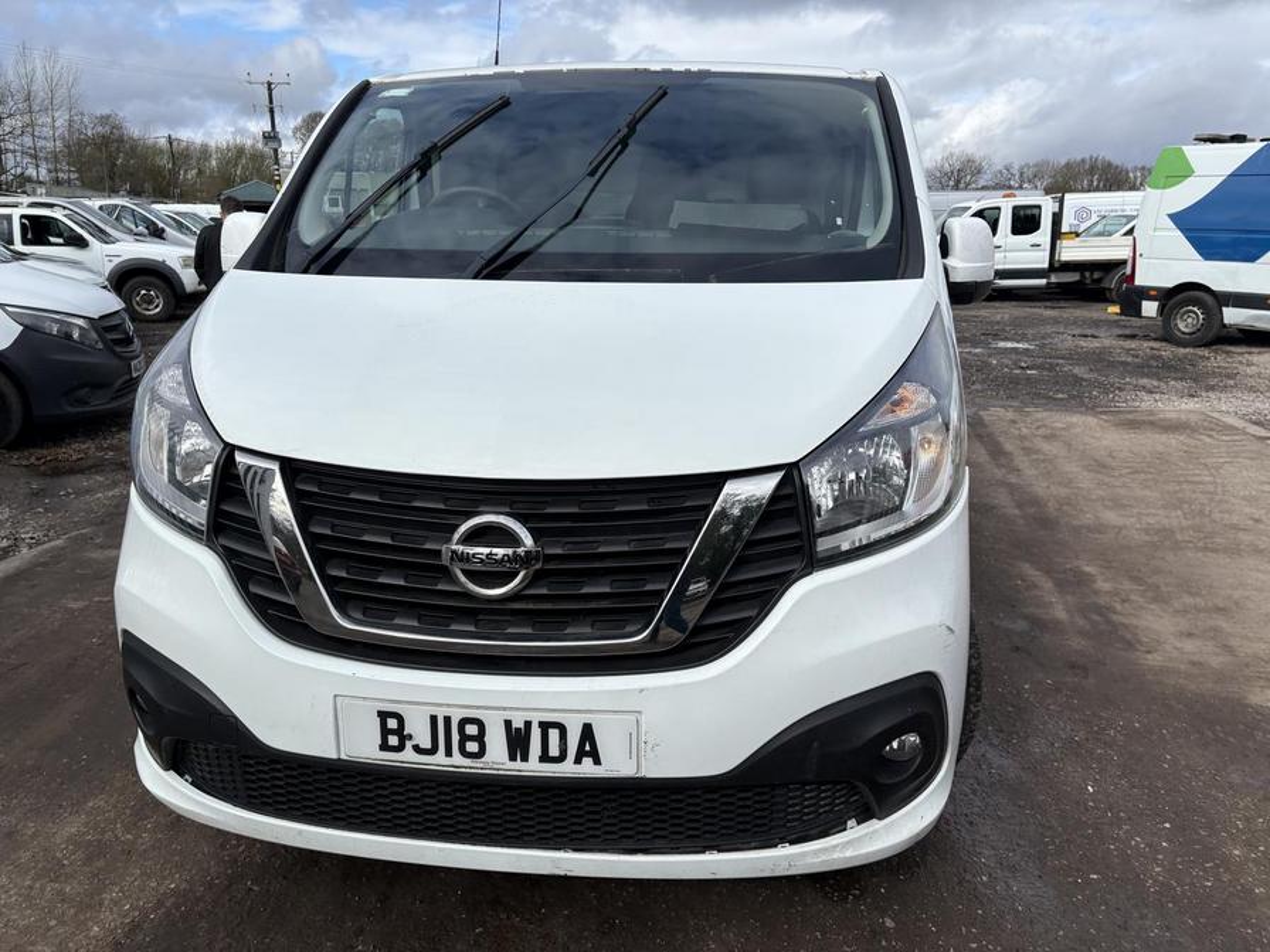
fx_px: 954
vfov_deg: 53.1
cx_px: 635
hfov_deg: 67.3
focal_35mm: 26
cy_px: 476
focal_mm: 5.96
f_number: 1.6
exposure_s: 1/3831
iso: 50
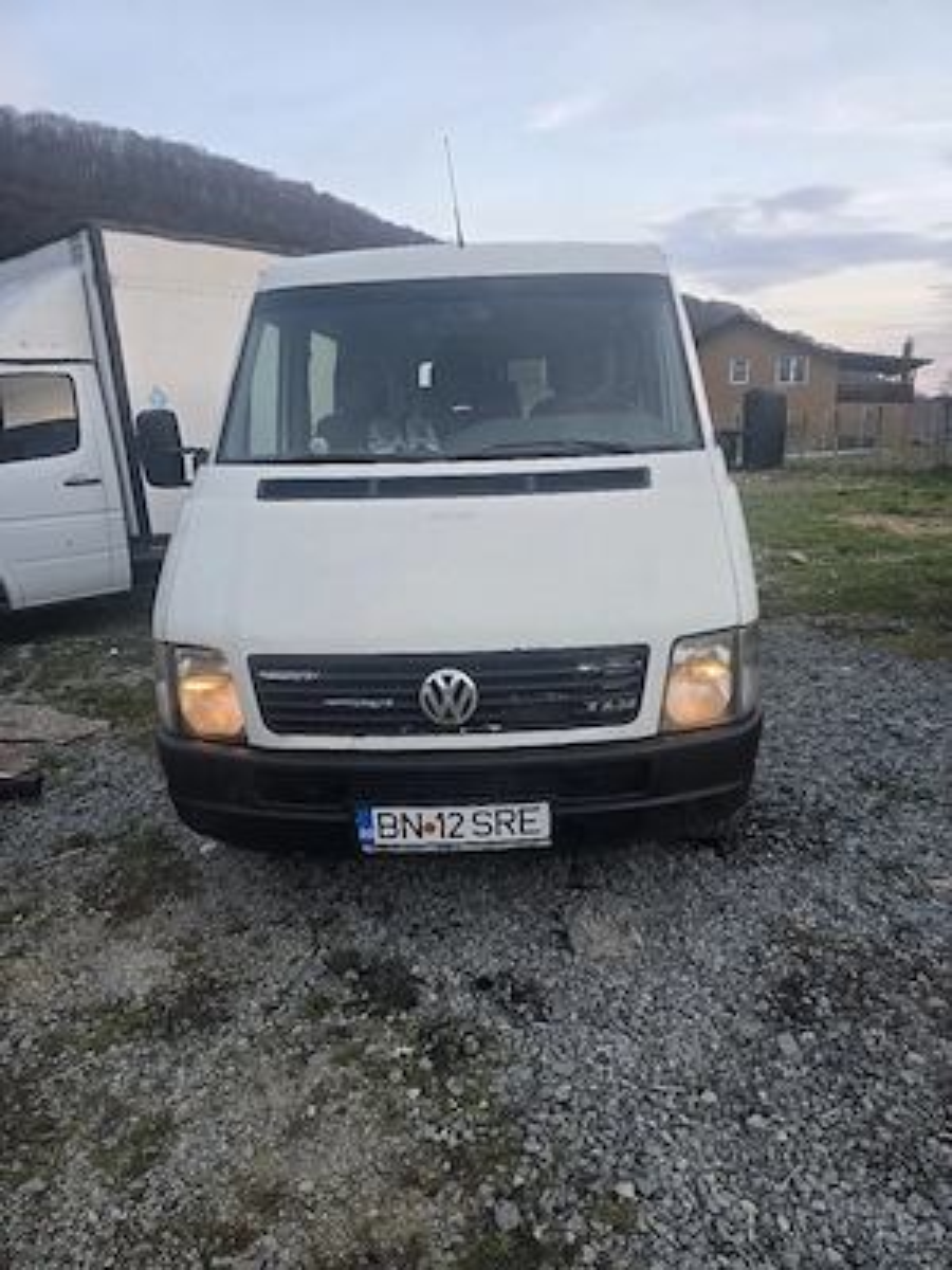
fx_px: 843
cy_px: 635
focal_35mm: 23
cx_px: 476
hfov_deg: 58.9
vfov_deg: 73.9
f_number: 1.7
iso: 125
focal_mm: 6.3
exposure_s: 1/182
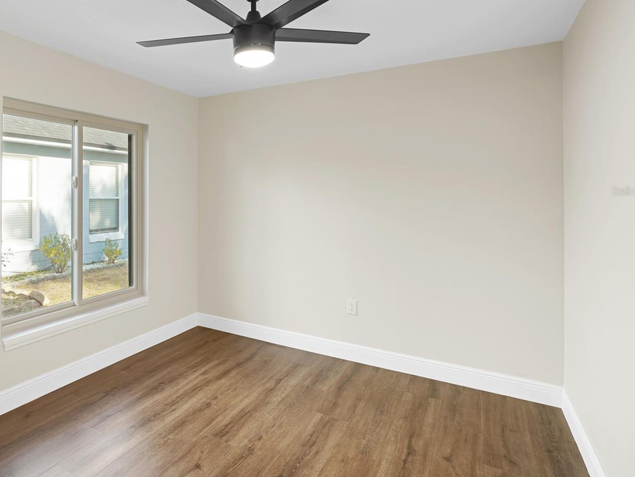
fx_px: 385
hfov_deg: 77.1
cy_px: 191
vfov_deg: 62.9
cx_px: 226
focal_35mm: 21
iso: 200
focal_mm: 16
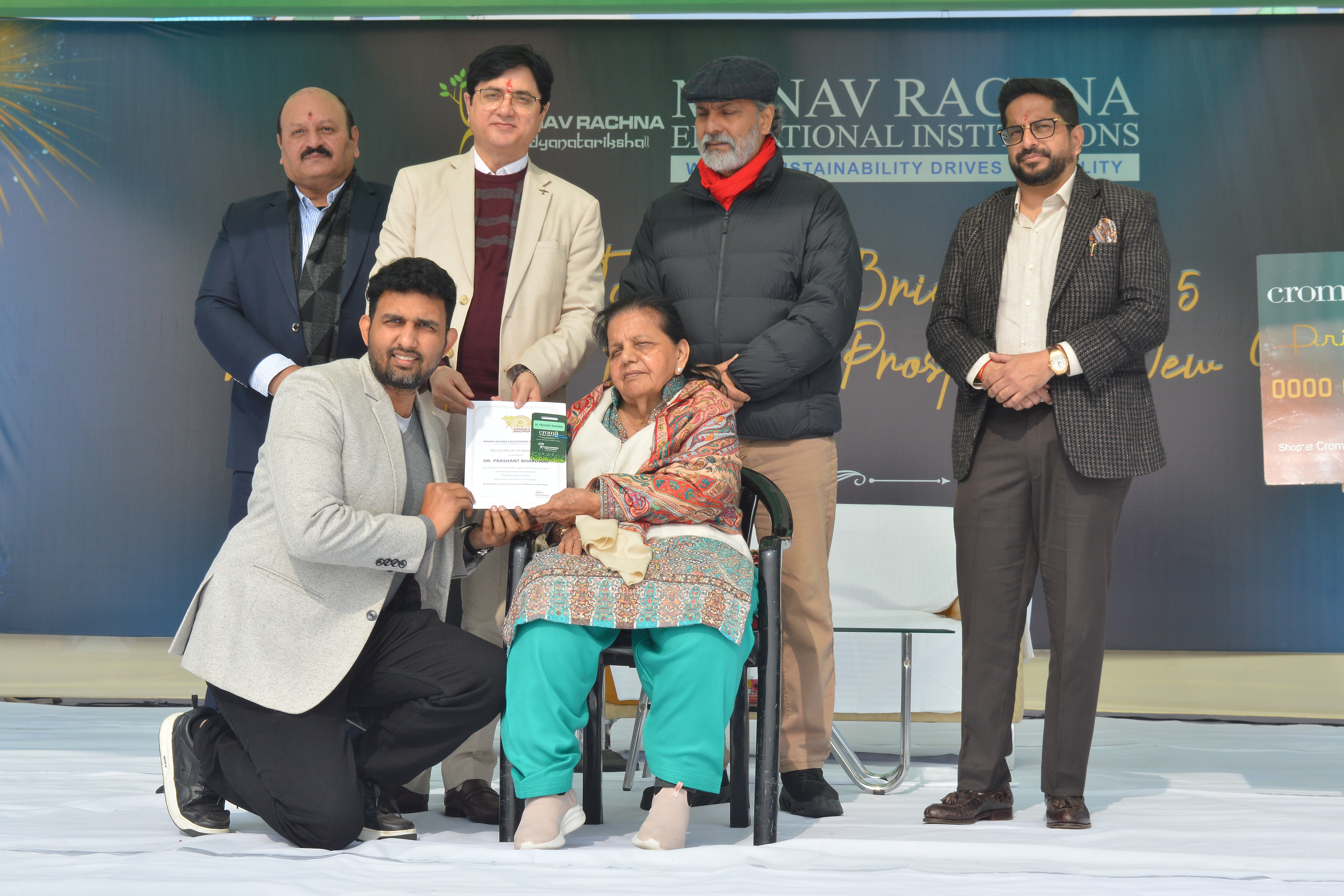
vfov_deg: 23.4
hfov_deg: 34.5
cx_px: 672
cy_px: 443
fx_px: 2165
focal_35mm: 58
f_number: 14
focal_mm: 38
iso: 200
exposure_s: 1/250
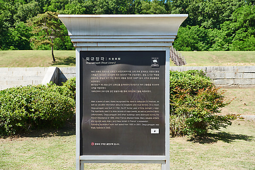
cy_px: 85
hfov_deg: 48.4
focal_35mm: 40
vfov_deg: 33.4
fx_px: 283
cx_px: 128
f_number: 5
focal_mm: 40
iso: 200
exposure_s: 1/640
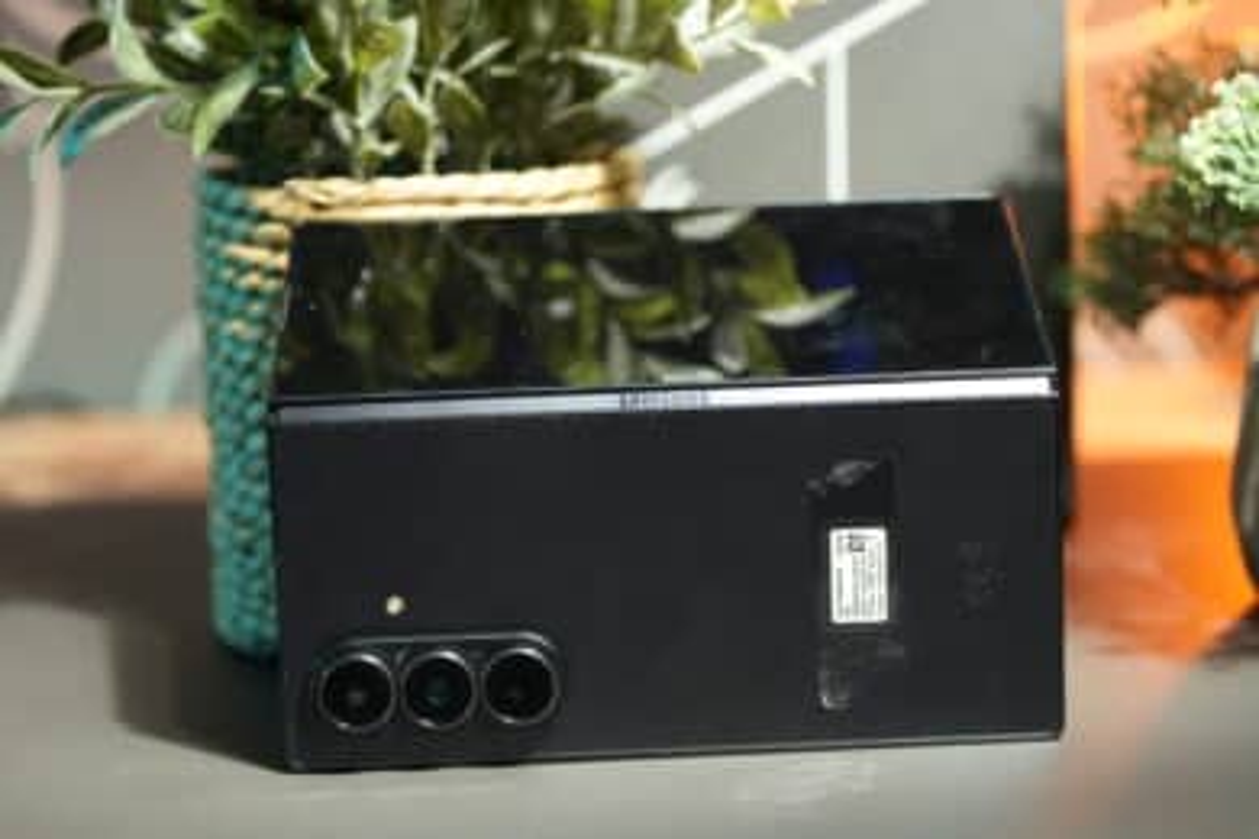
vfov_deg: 19.5
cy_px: 420
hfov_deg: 28.8
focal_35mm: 70
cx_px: 630
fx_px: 2448
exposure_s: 1/80
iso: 1000
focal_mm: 70
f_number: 4
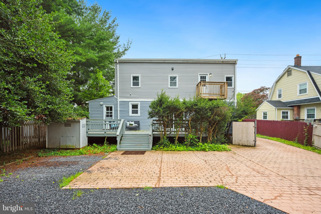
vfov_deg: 75.5
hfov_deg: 98.5
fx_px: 138
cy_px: 107
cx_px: 160
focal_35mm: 16
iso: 200
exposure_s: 1/60
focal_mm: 15.5
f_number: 9
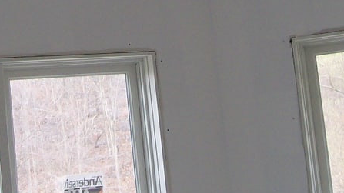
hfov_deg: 18.2
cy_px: -108
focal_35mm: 117
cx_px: 77
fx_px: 1067
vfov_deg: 10.0
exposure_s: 1/102
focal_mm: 6
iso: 80
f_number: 2.7
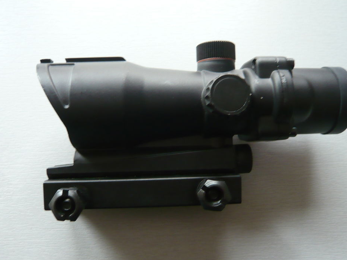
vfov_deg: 46.8
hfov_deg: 60.0
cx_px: 177
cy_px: 137
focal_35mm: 30
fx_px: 301
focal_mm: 4.6
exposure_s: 1/8
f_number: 2.8
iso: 200
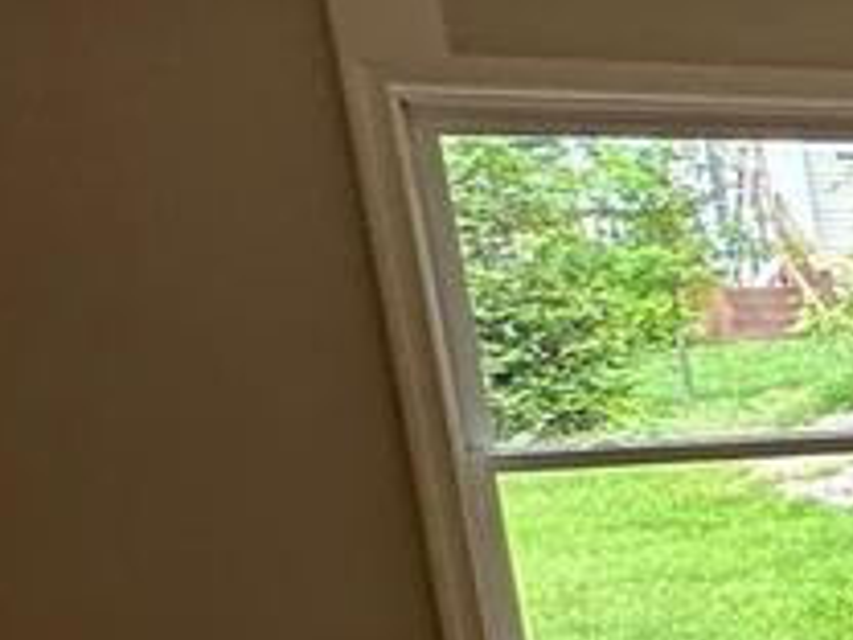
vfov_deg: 15.0
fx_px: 2390
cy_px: 632
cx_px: 2903
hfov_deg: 9.9
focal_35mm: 97
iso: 40
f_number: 2.2
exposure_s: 1/120
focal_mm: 2.22
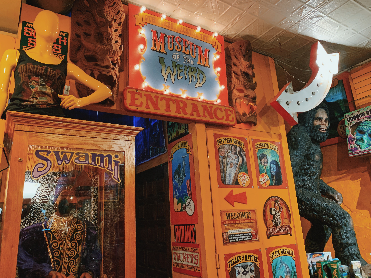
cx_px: 186
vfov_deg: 53.1
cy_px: 139
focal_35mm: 26
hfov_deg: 67.3
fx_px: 279
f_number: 1.8
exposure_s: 1/40
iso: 320
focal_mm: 4.25
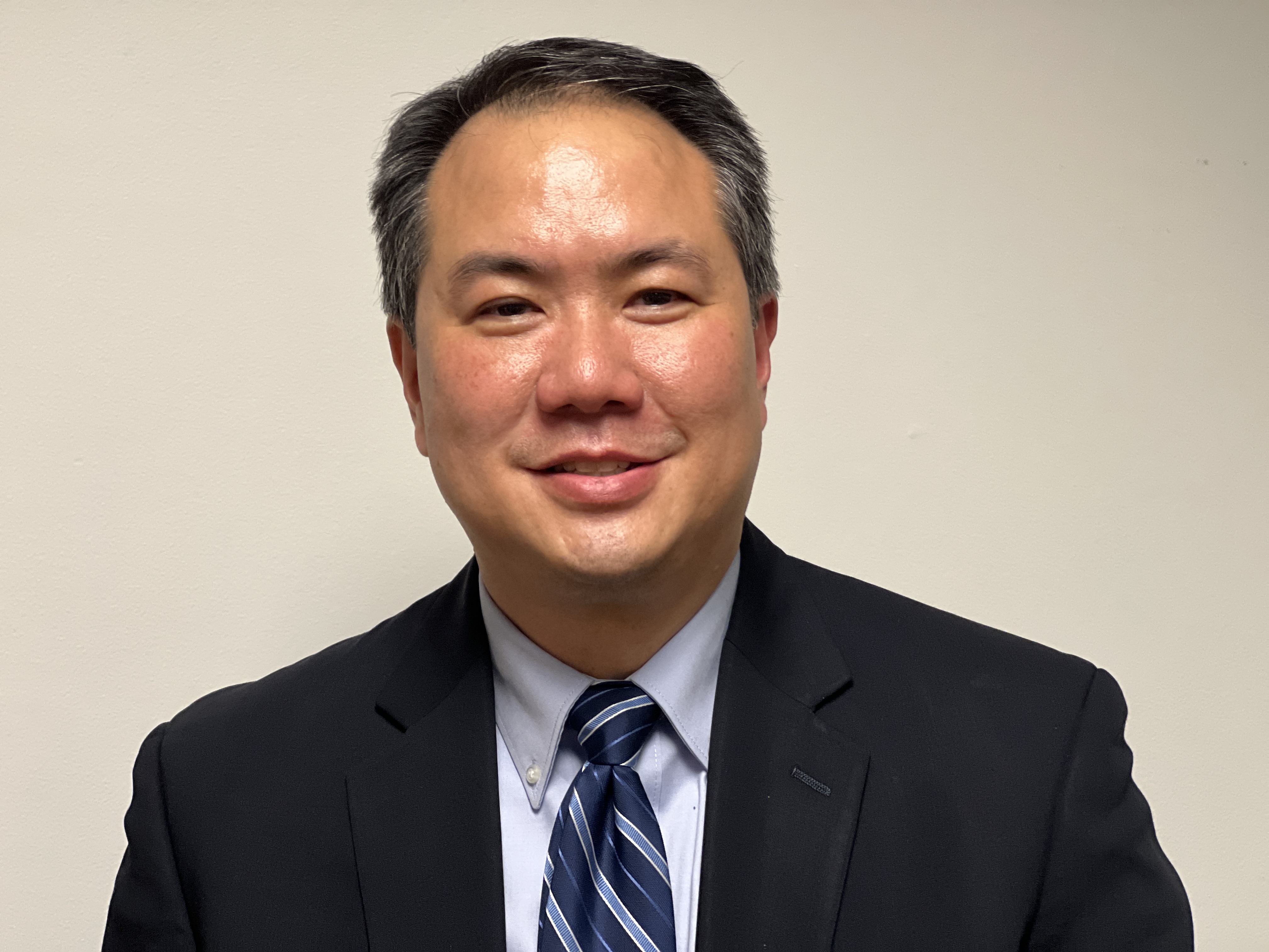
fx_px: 2823
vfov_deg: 19.1
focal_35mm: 77
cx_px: 634
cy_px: 476
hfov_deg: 25.3
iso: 400
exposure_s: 1/40
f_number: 2.8
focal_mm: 9
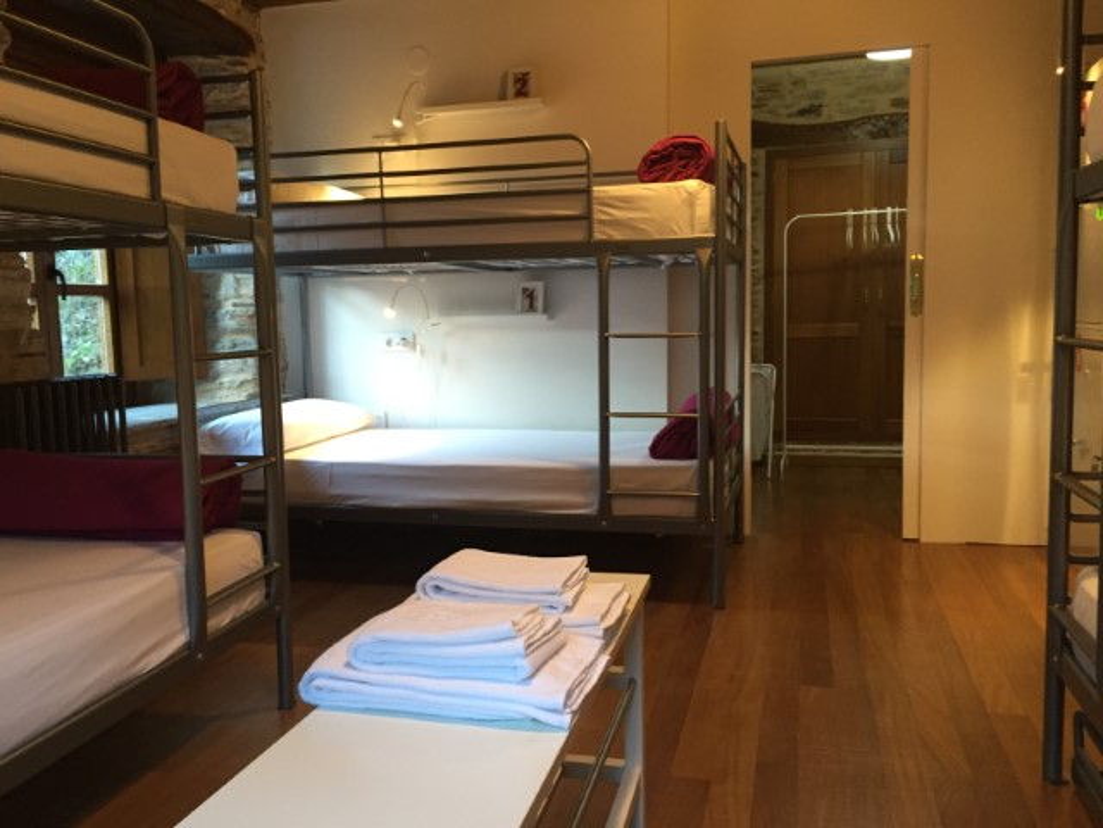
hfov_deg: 61.7
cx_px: 552
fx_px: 924
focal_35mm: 29
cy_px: 414
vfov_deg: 48.2
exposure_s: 1/33
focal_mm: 4.15
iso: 200
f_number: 2.2
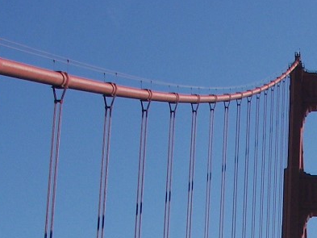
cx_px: 325
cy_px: 405
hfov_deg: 14.7
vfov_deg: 10.7
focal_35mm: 132
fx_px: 1209
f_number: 4
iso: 64
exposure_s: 1/800
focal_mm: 6
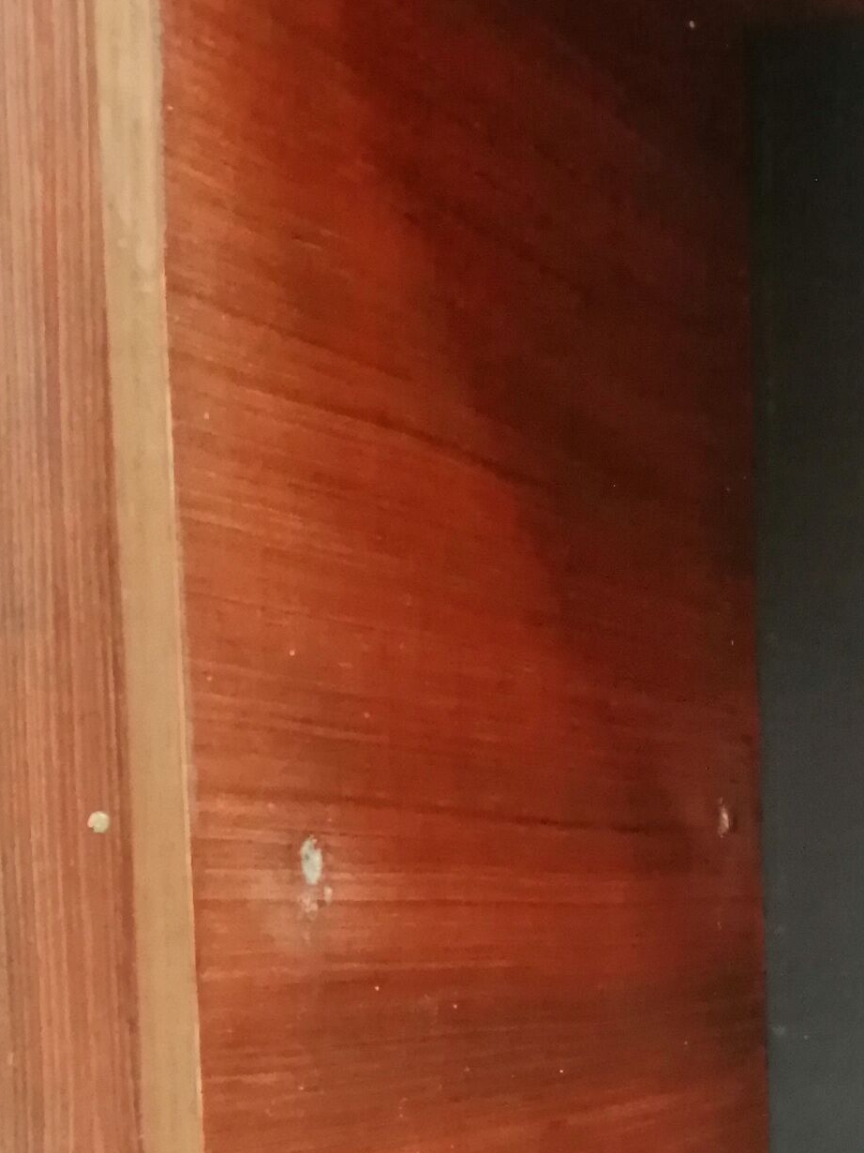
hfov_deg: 20.3
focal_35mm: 69
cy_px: 1126
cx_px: 968
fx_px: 2297
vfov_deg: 26.8
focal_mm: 3.62
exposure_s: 1/33.3
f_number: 1.8
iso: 400
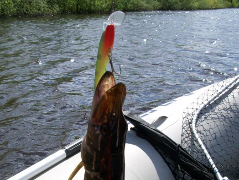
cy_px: 126
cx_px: 96
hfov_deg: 34.8
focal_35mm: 55
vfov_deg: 26.3
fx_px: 380
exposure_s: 1/500
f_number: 4.8
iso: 64
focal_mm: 6
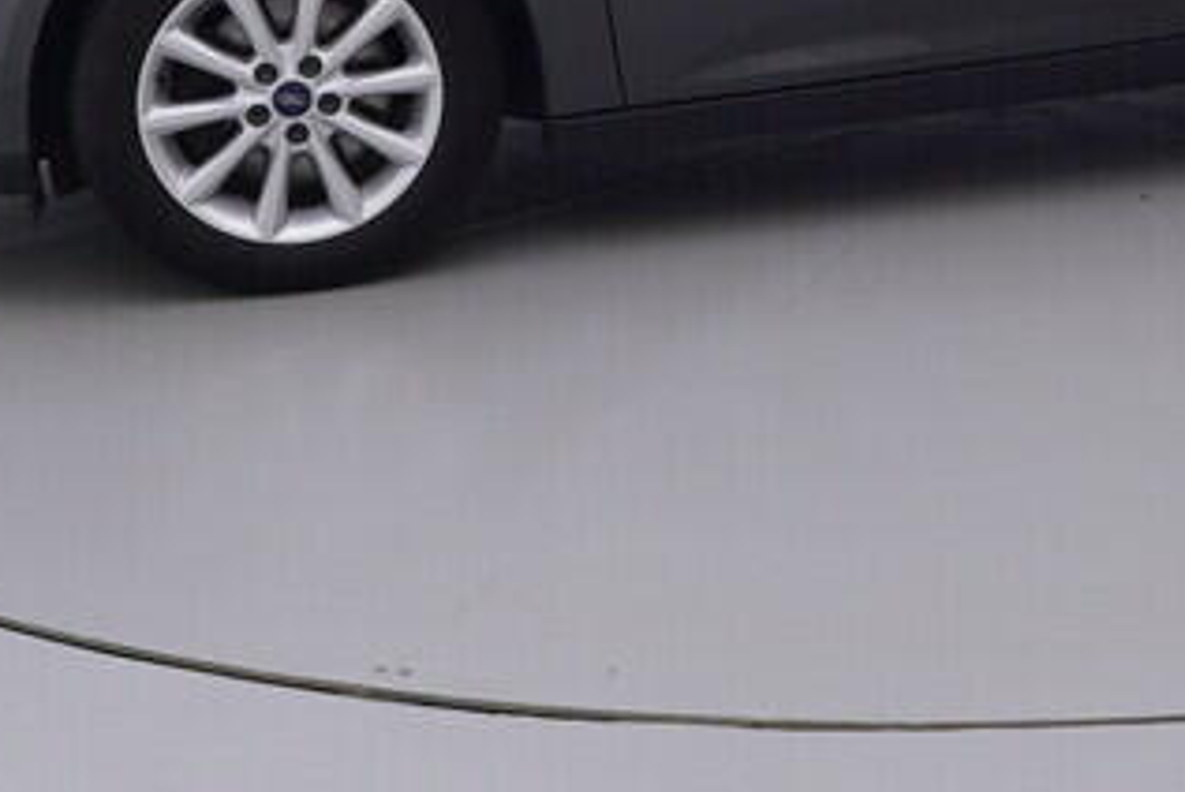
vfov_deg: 17.6
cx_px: 1021
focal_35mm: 73
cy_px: -232
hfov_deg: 27.0
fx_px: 2392
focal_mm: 15
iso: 200
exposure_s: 1/80
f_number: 5
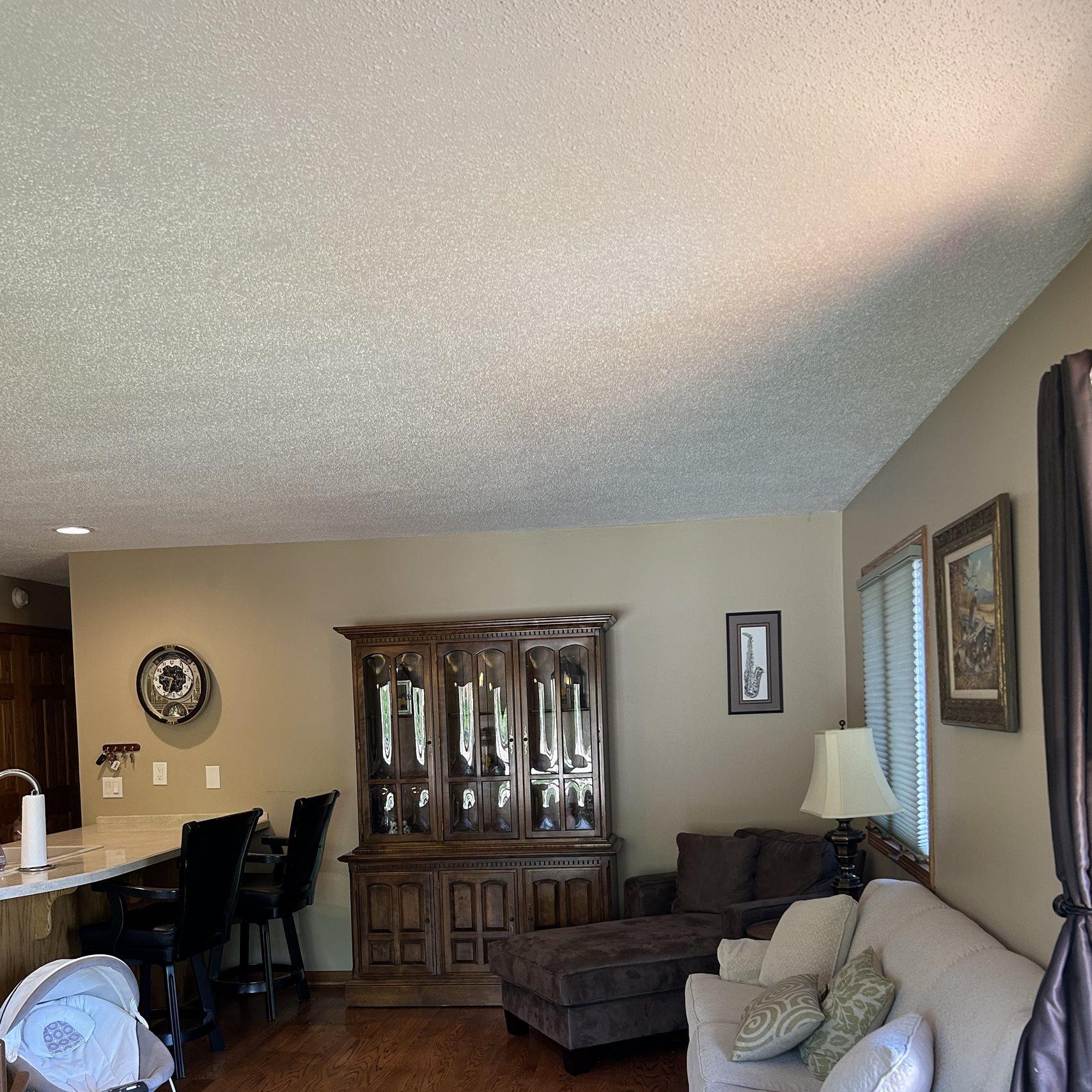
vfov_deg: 51.5
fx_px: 1106
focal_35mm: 31
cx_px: 543
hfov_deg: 52.5
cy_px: 729
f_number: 1.5
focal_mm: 5.7
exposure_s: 1/120
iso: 100
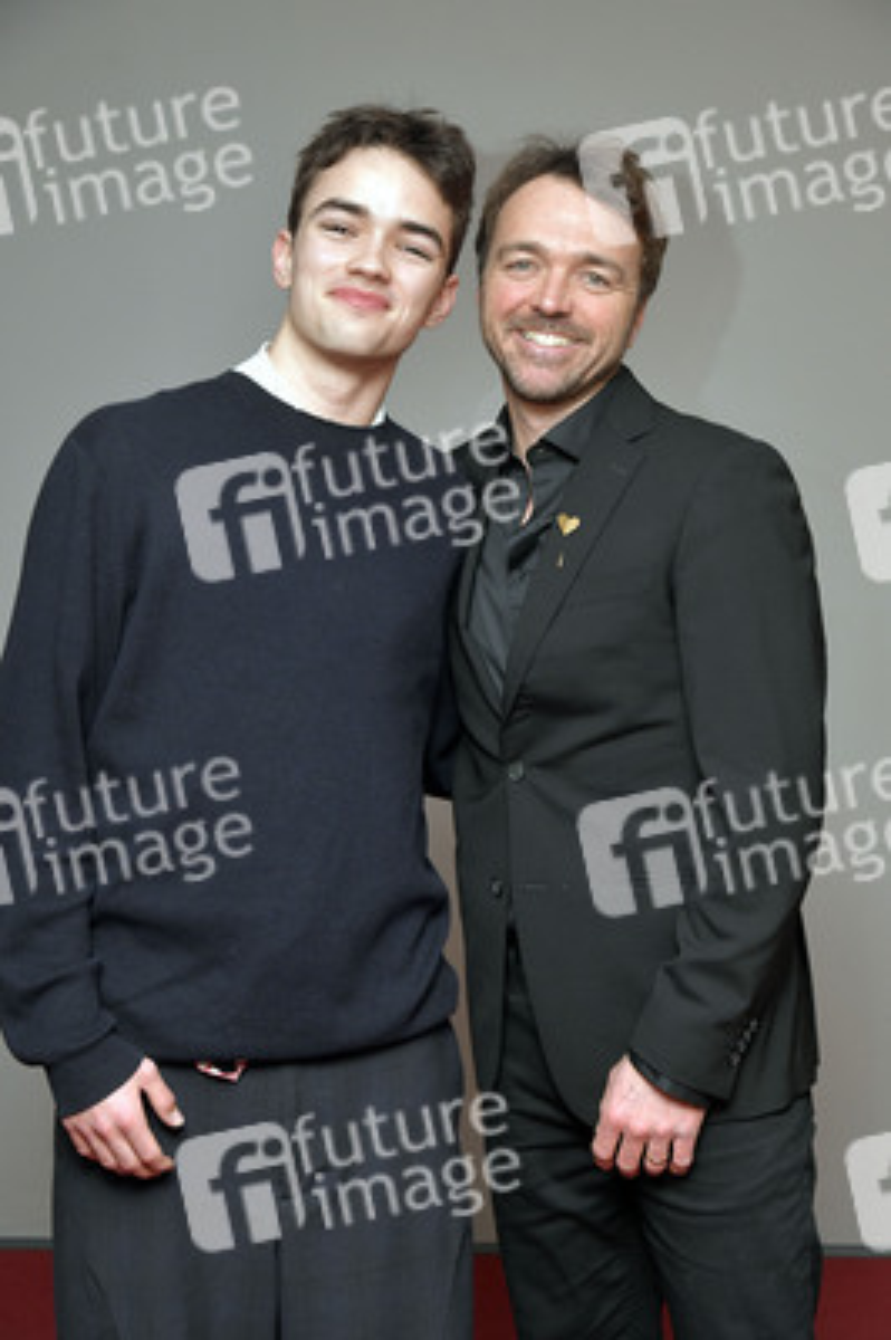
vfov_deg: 34.5
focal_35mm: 58
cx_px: 446
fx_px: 2157
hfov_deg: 23.3
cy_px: 670
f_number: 5.6
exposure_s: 1/200
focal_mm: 58
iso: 2000
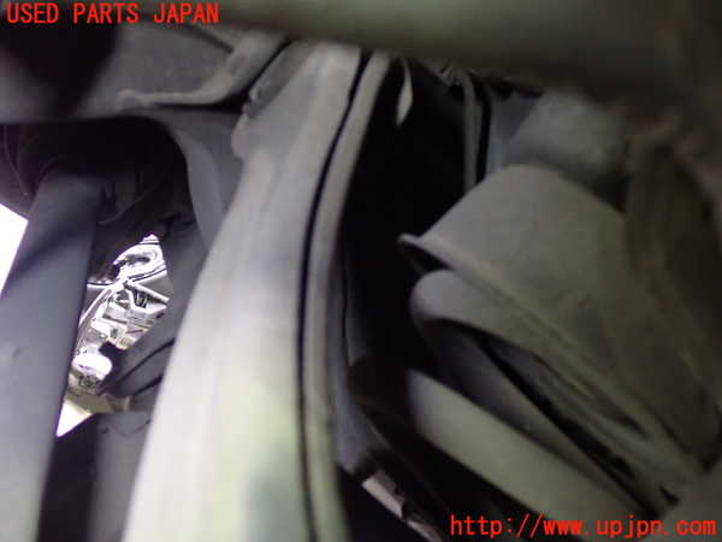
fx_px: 793
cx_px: 361
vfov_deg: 37.7
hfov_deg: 49.0
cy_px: 271
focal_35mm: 38
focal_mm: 6.83
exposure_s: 1/10
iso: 800
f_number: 2.7
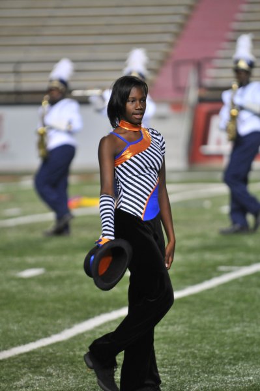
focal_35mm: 300
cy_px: 196
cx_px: 130
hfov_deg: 4.6
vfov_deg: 6.9
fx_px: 3255
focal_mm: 200
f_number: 2.8
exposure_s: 1/320
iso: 800
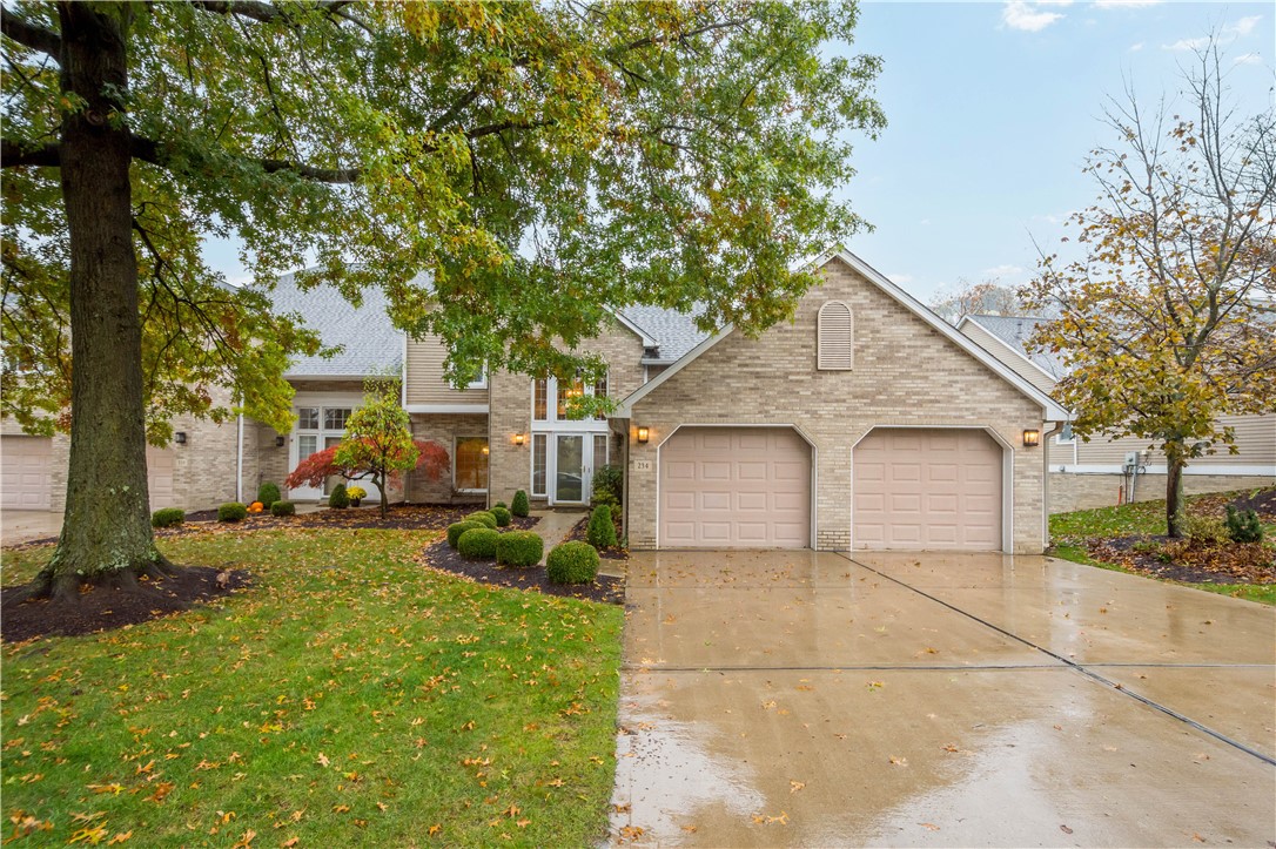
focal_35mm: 16
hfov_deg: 95.0
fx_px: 585
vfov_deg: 72.0
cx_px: 638
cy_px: 424
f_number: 6.3
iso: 500
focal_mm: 11
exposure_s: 1/100
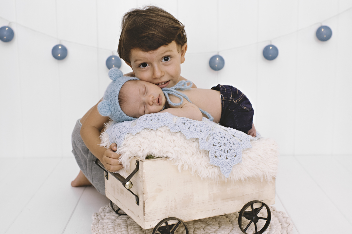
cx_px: 176
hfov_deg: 37.9
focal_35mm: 52
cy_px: 117
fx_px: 513
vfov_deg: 25.8
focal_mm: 35
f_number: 3.5
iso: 400
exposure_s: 1/160
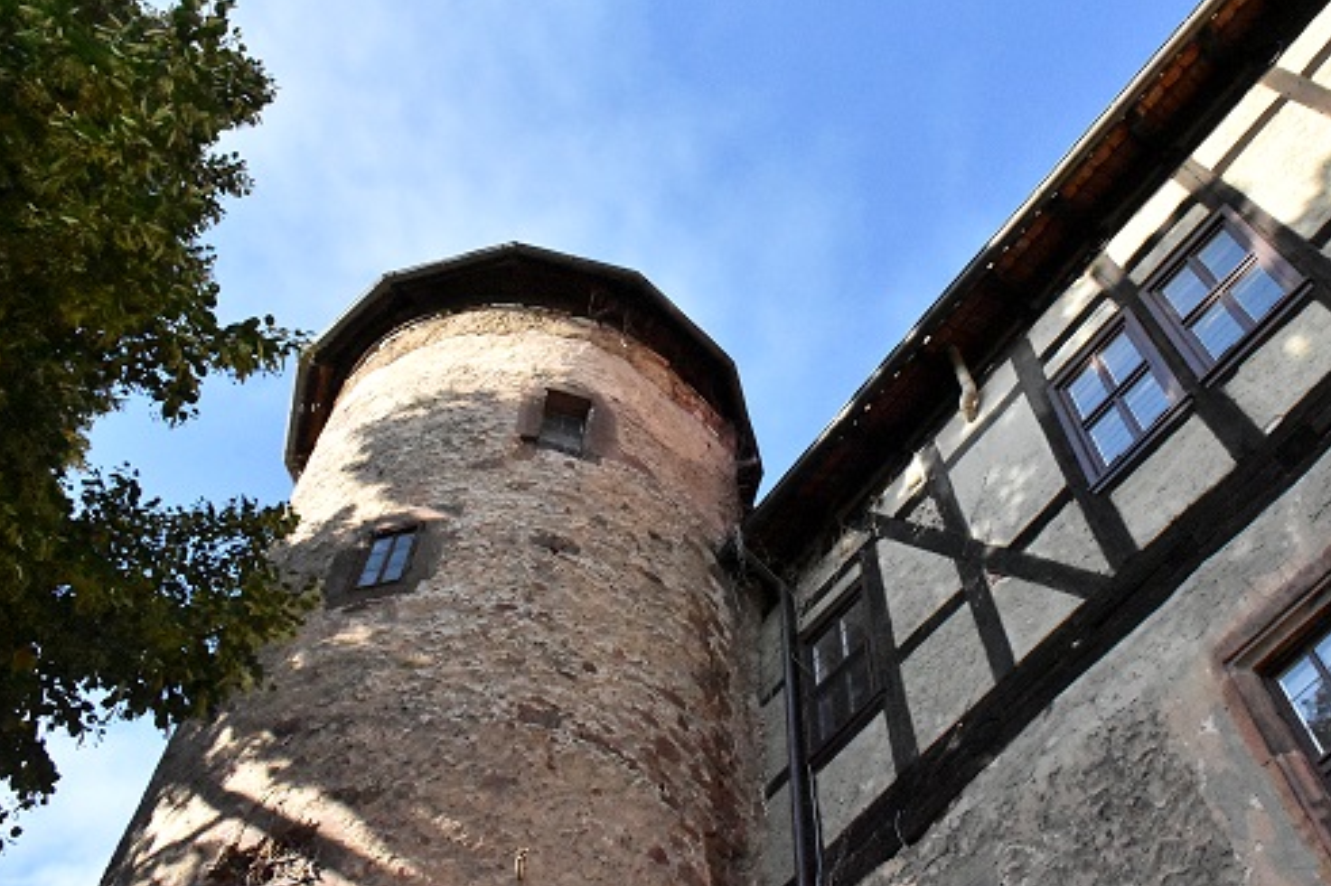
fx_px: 1220
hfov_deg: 56.9
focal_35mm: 33
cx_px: 778
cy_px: 396
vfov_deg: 39.9
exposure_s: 1/8000
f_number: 10
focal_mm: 18
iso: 8000
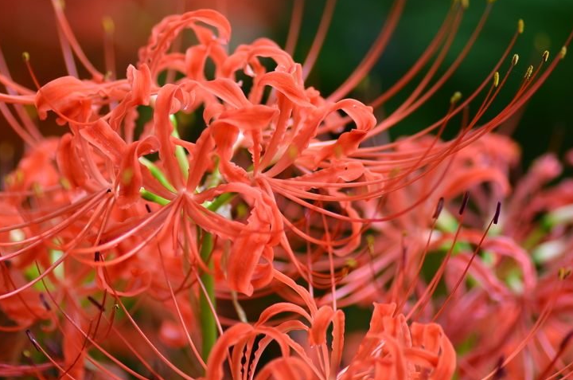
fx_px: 3050
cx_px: 234
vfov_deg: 7.1
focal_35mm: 192
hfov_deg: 10.7
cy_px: 112
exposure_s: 1/125
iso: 100
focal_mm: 90
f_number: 3.2
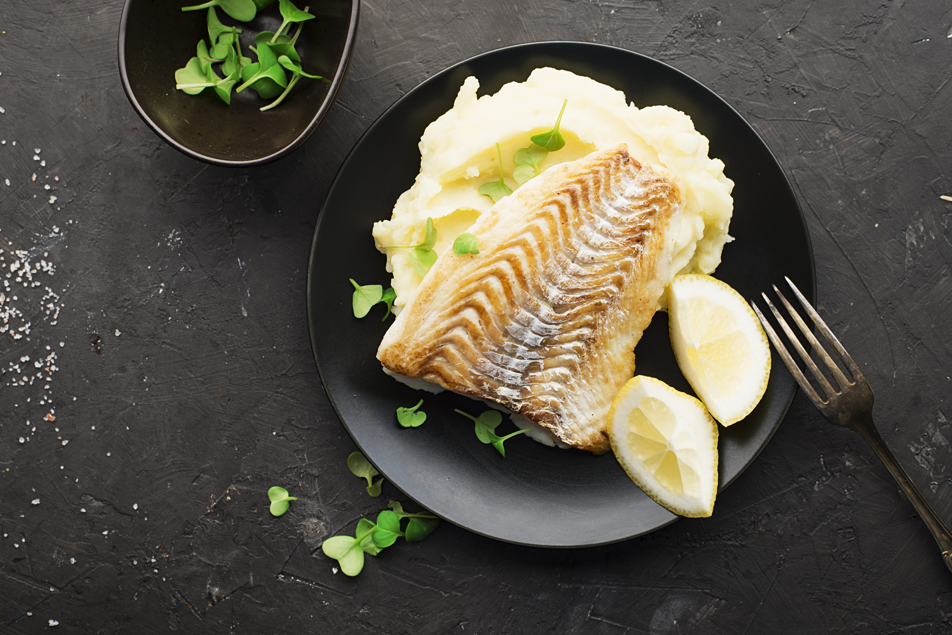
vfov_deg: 27.0
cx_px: 476
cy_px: 318
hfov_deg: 39.6
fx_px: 1323
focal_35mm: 50
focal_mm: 50
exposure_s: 1/125
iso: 100
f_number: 8
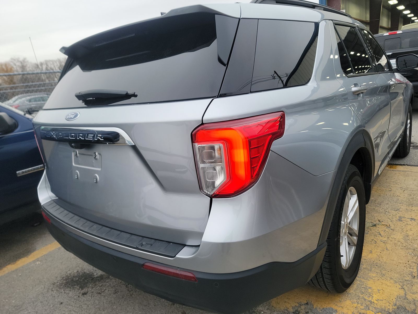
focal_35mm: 24
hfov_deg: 71.6
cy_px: 157
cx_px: 209
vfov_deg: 56.8
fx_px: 290
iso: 82
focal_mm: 6.7
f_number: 1.8
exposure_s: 1/119
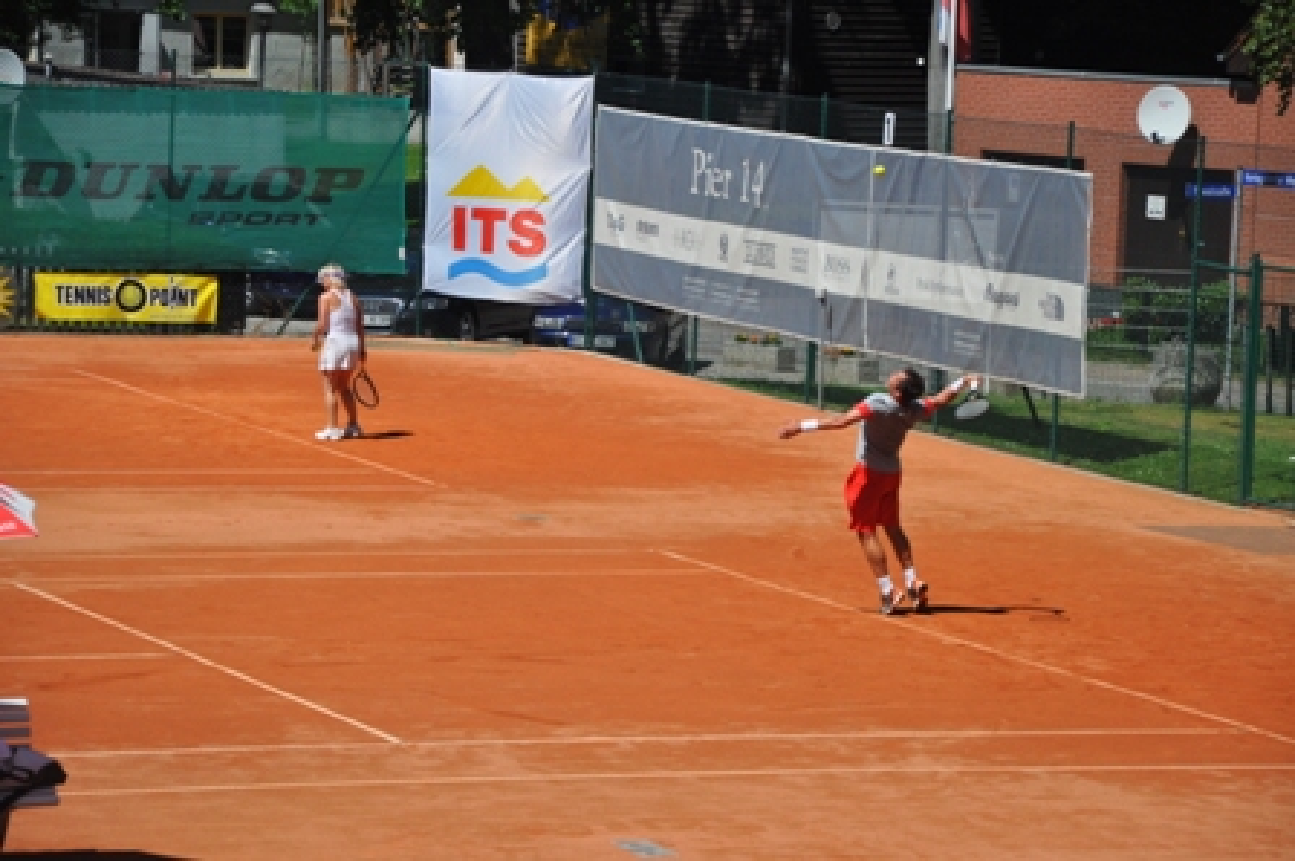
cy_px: 430
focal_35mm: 158
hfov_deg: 13.0
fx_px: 5661
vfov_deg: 8.7
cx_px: 648
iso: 400
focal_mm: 105
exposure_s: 1/2000
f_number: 7.1
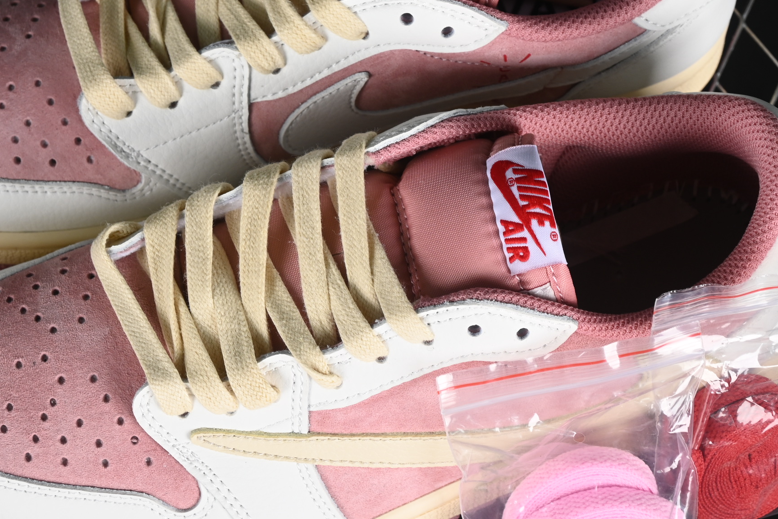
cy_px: 203
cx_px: 345
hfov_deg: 16.9
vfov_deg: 11.3
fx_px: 2614
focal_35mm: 121
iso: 160
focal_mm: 50
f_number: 7.1
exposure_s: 1/80
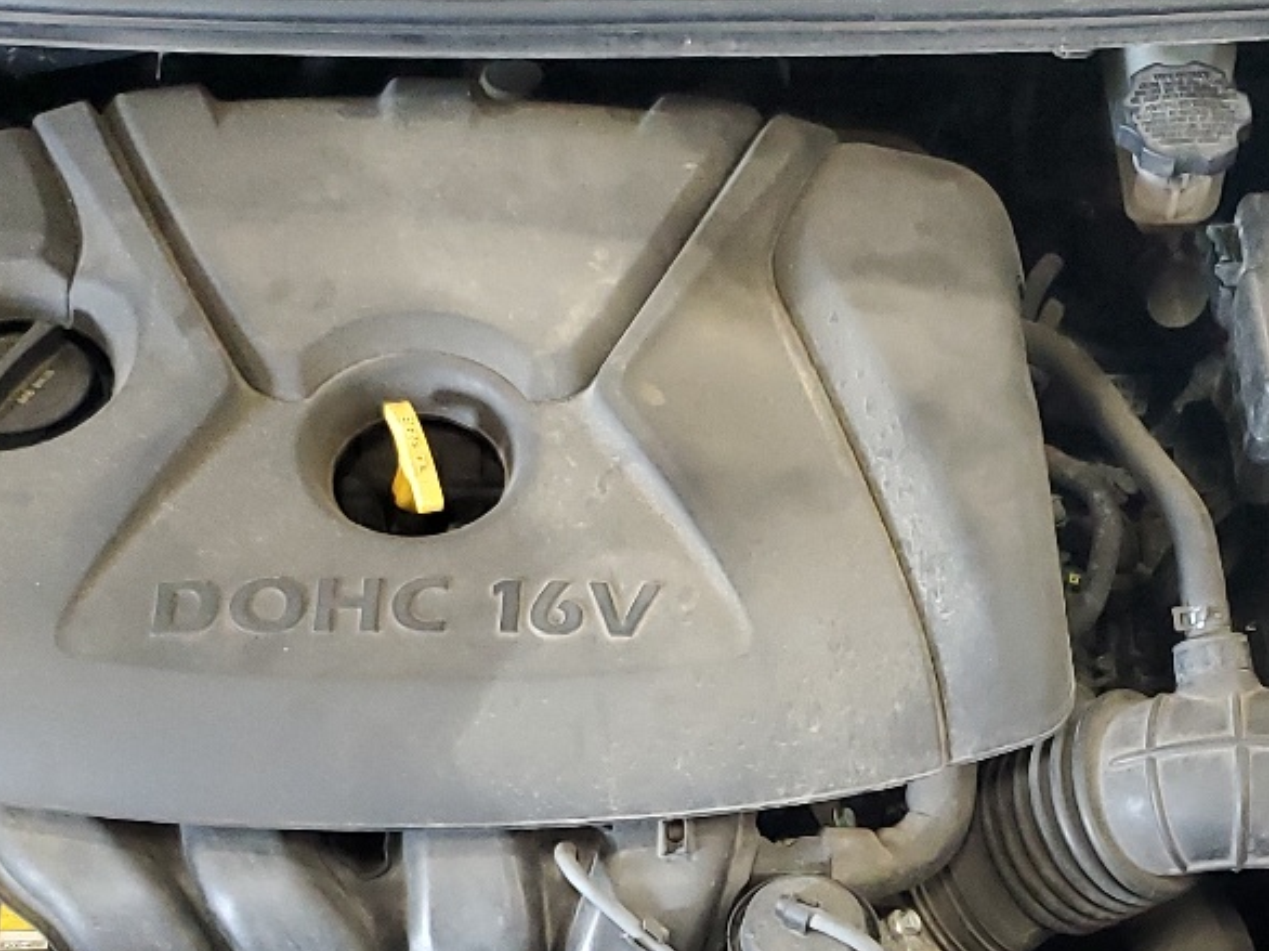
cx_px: 734
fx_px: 2602
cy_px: 999
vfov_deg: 19.9
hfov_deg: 27.4
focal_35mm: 71
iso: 305
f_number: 1.5
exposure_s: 1/40
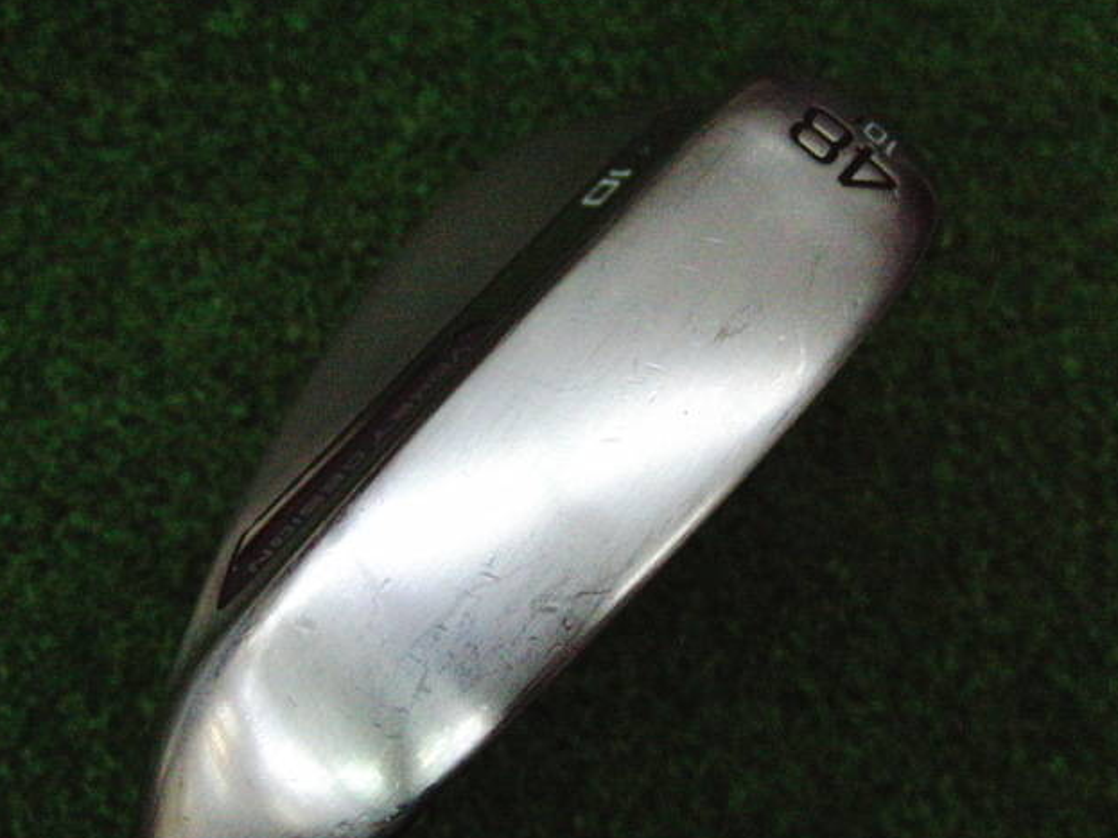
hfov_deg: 49.0
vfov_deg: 37.7
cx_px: 556
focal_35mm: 38
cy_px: 420
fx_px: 1227
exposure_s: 1/800
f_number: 3.6
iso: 3200
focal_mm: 6.42
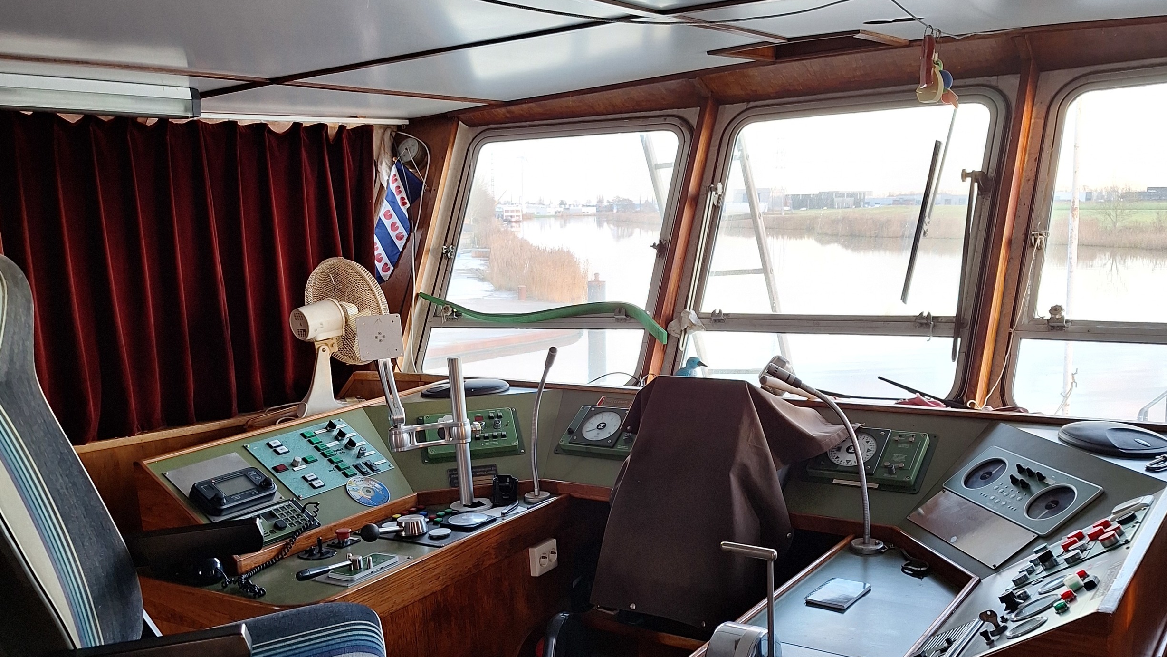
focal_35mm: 34
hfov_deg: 58.0
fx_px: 1052
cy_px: 425
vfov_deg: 34.4
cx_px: 587
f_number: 1.8
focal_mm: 5.54
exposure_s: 1/50
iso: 100
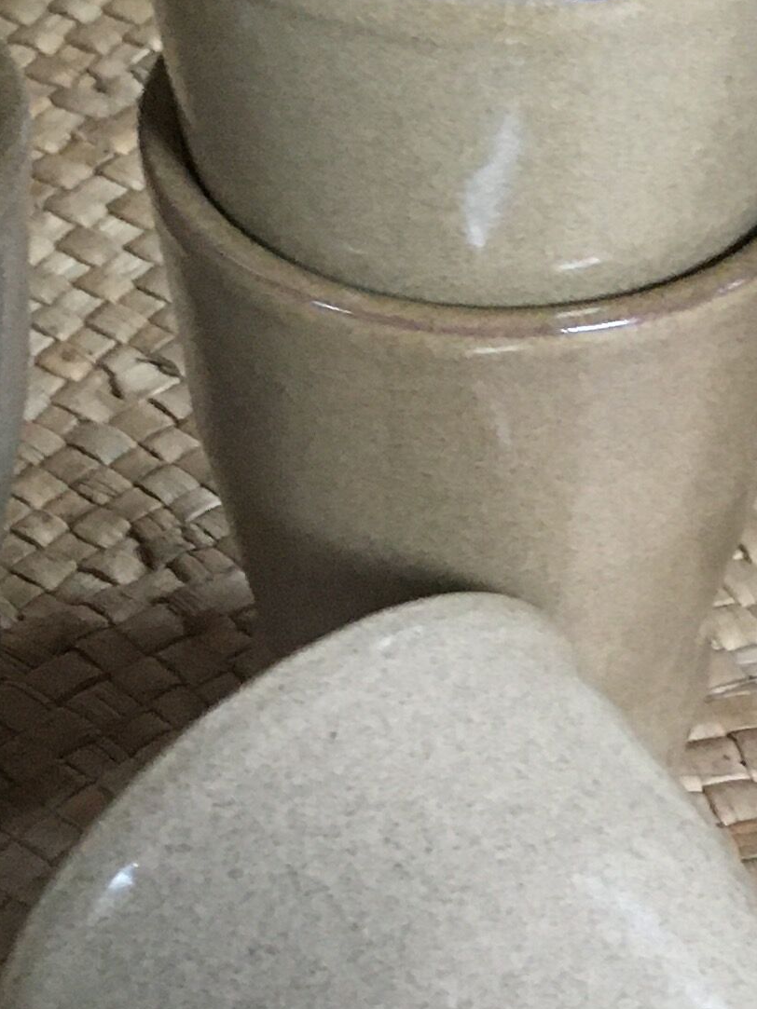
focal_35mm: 108
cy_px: 647
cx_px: 526
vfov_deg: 18.2
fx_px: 3150
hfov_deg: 13.7
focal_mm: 4.15
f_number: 2.2
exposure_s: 1/25
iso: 200
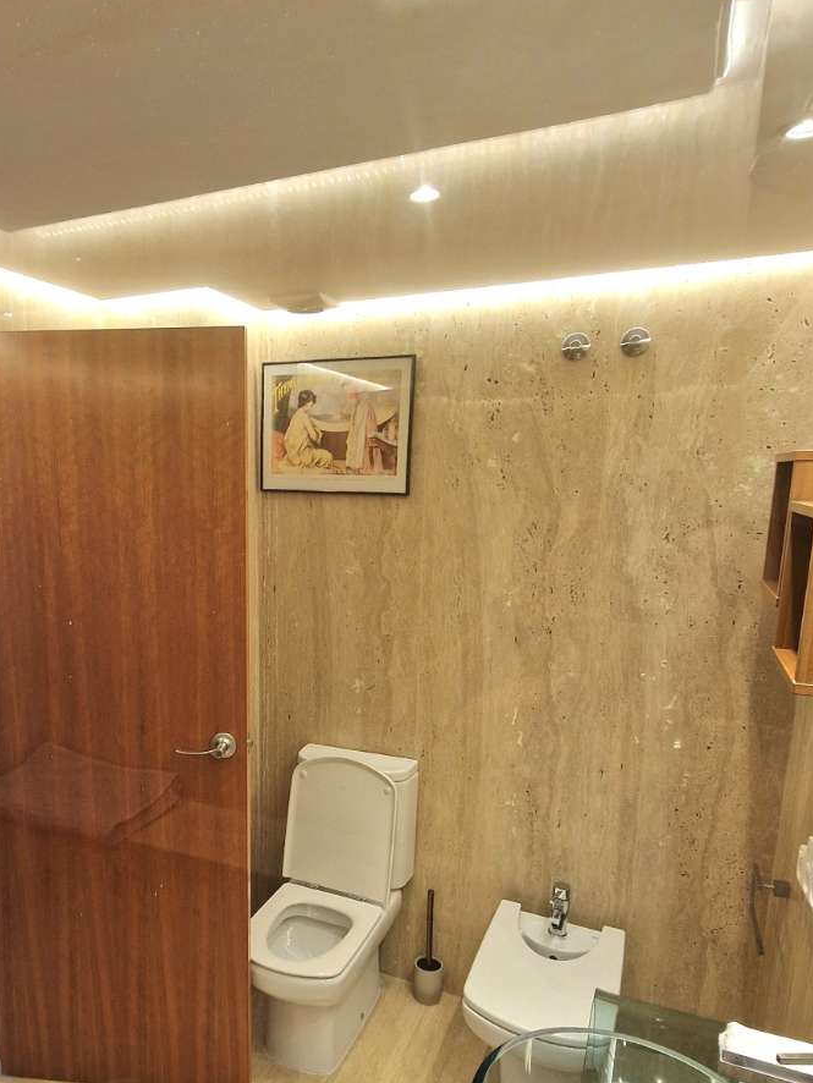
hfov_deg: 59.7
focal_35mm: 22
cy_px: 632
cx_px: 271
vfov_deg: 75.8
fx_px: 689
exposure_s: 1/50
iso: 64
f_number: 2.2
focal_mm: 2.2
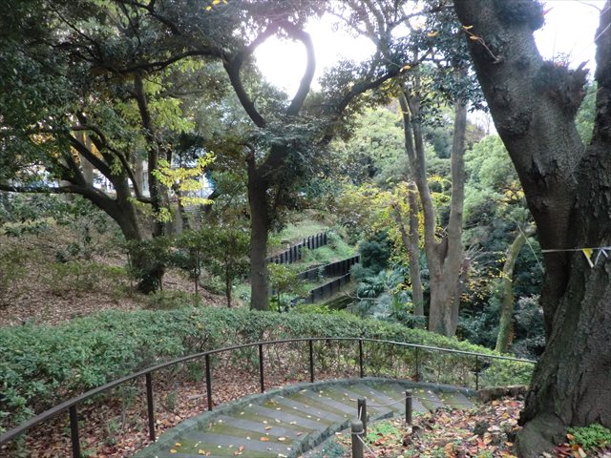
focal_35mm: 26
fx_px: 459
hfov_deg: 67.3
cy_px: 229
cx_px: 306
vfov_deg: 53.1
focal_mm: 4.7
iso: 250
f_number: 2.8
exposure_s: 1/60
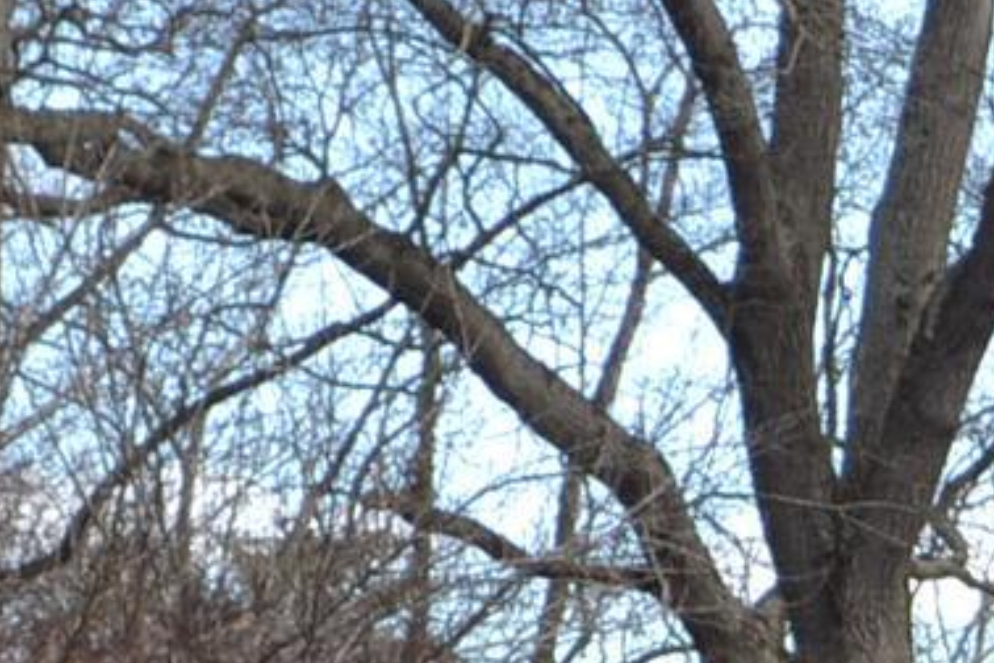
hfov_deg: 5.2
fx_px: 10767
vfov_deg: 3.5
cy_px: 1217
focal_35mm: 390
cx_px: 1830
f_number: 5.6
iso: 125
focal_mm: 48
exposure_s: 1/125
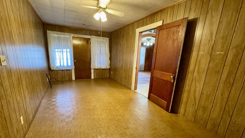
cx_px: 117
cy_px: 81
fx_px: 104
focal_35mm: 16
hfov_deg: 99.3
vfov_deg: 66.6
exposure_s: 1/60
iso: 640
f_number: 2.2
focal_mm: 2.22
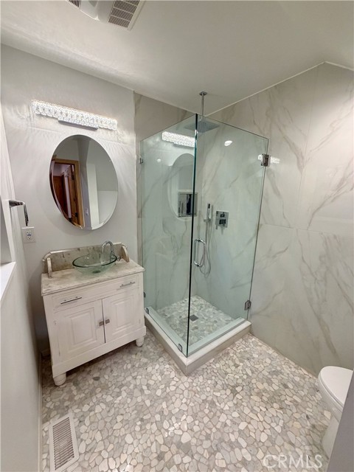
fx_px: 191
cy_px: 236
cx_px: 177
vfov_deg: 102.1
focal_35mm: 14
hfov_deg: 85.7
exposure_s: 1/120
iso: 160
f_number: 2.2
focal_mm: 2.22
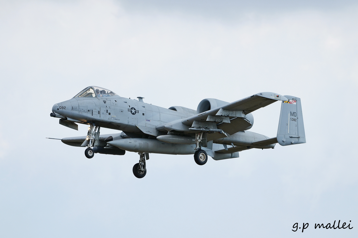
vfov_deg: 4.2
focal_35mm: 330
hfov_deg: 6.2
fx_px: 3281
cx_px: 179
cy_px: 119
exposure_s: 1/1000
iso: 250
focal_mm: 220
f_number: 5.6
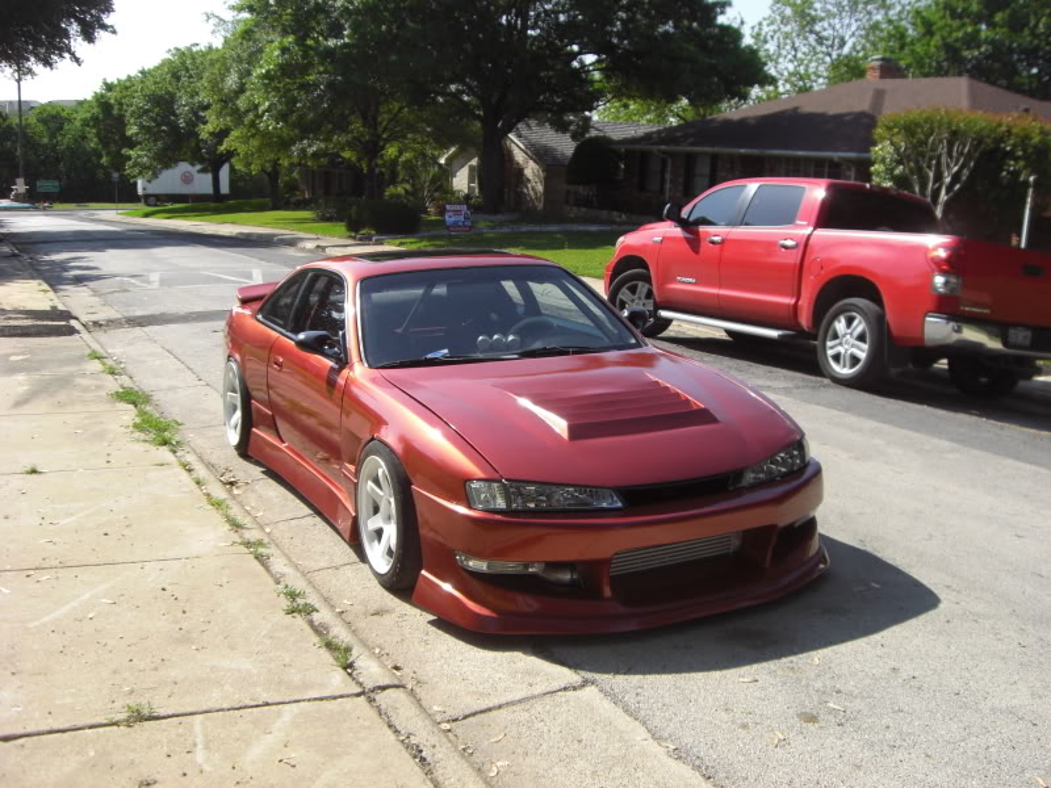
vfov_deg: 37.7
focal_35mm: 38
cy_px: 394
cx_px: 526
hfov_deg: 49.0
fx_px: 1154
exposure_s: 1/1000
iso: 64
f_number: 2.7
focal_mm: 6.2
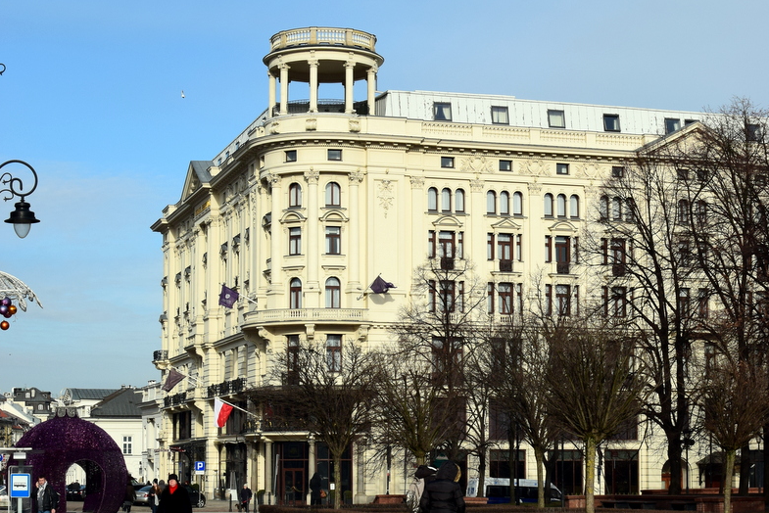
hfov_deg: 37.2
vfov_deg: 25.3
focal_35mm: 54
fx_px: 1143
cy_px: 259
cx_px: 385
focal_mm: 35
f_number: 11
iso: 400
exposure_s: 1/500
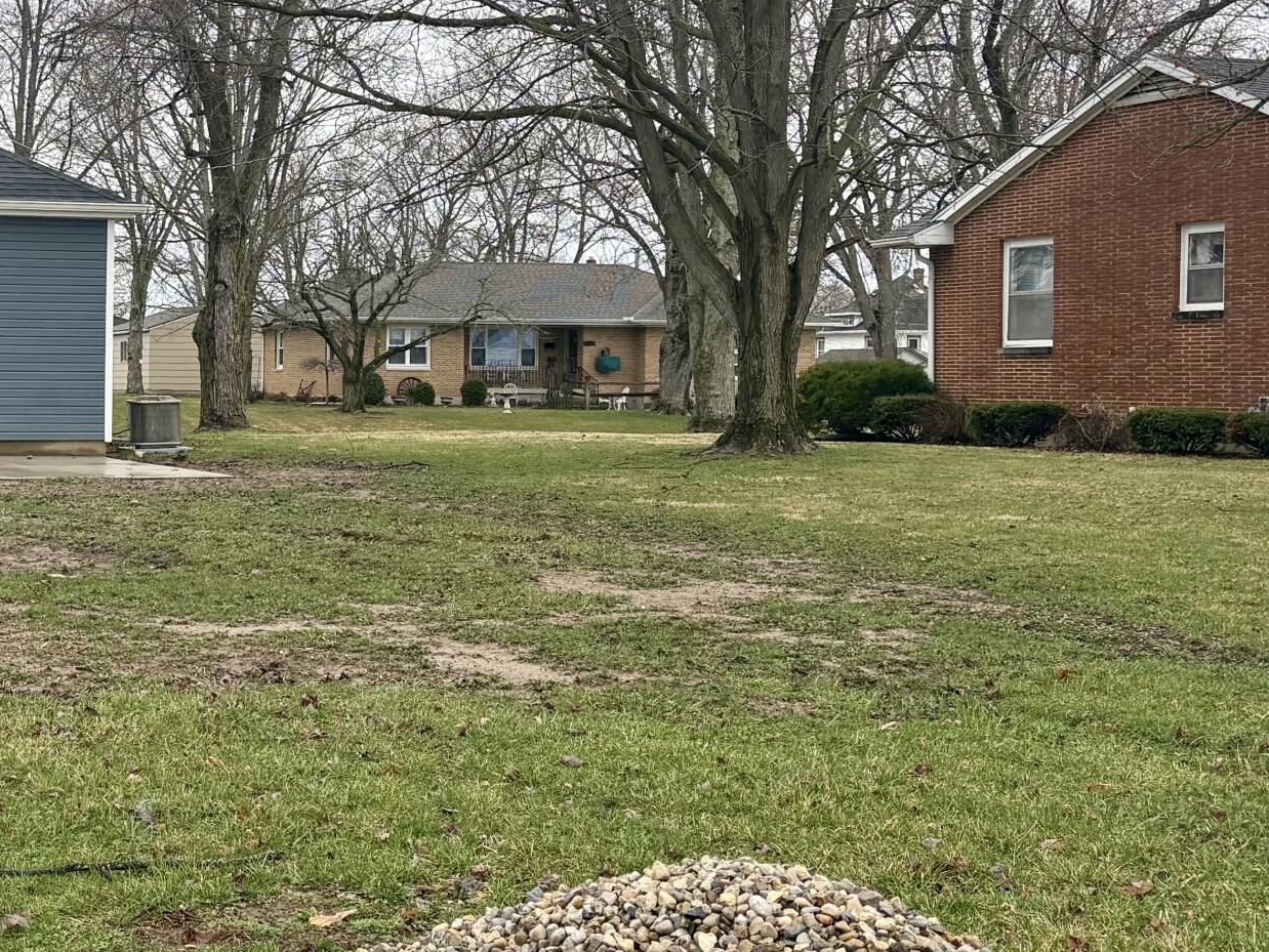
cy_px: 380
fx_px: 2310
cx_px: 58
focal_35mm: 63
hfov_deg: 29.1
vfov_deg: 23.3
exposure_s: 1/884
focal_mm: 5.96
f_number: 1.6
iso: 50
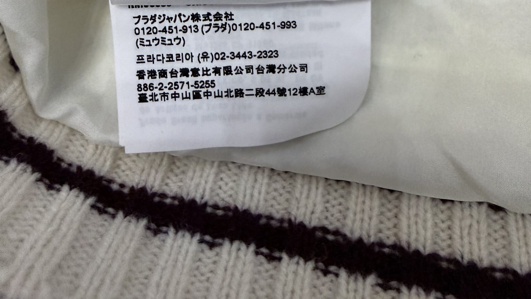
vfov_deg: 29.4
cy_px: -53
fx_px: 493
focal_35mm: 35
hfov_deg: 56.6
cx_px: 266
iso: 500
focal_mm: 2.22
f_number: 2.2
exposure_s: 1/50
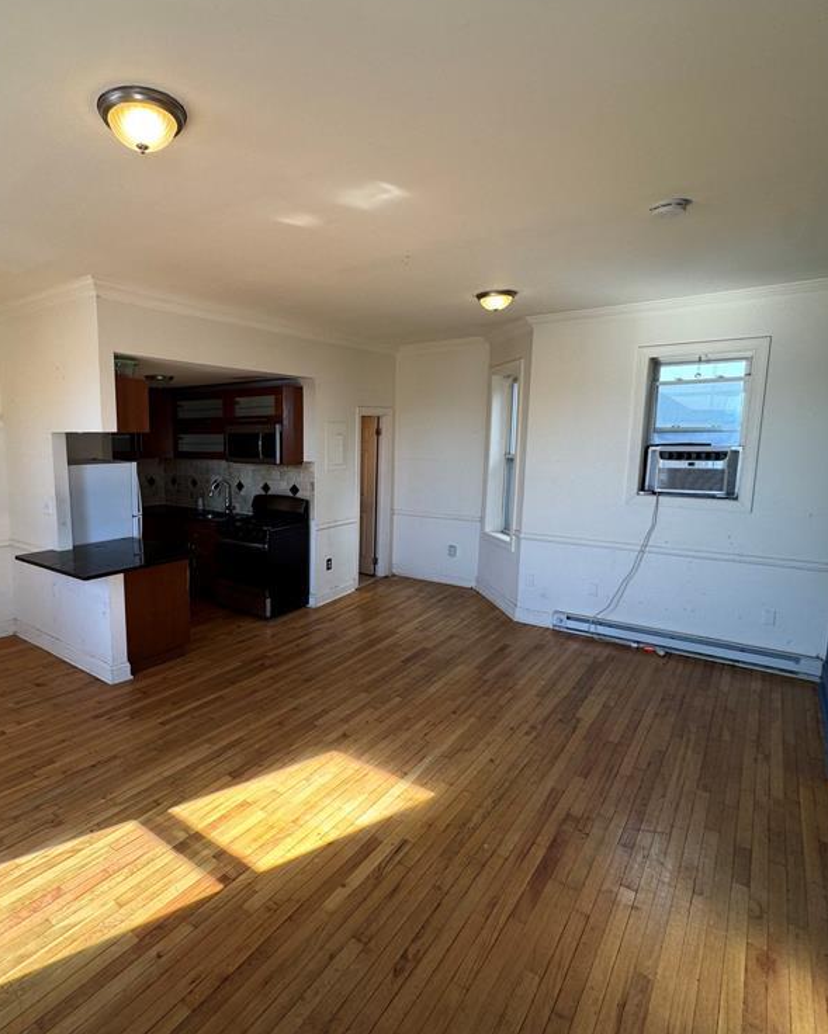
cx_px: 278
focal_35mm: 19
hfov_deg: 68.9
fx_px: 582
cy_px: 518
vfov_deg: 83.3
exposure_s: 1/120
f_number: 2.2
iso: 100
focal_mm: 2.22
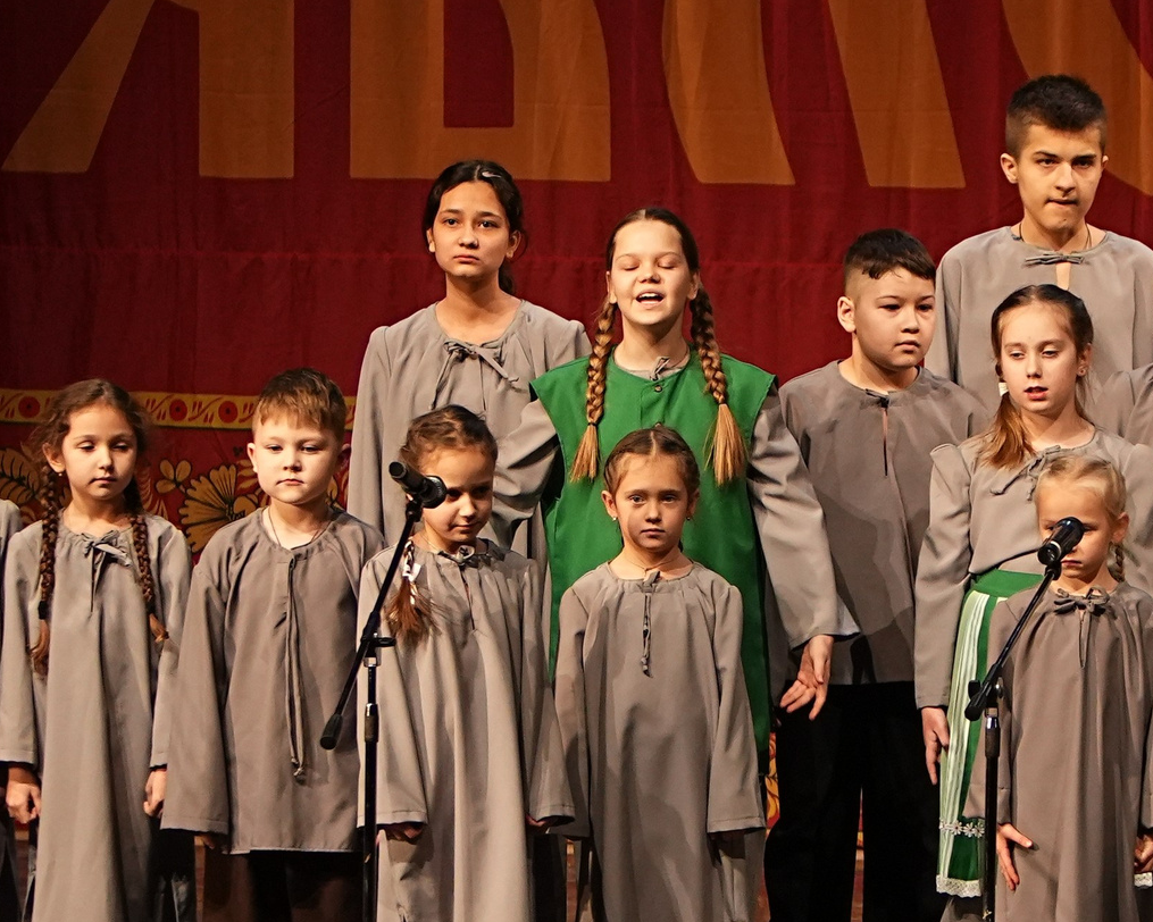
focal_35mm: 277
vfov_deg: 5.6
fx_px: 9452
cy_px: 250
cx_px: 924
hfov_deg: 7.0
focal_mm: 78
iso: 1600
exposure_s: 1/400
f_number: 2.8
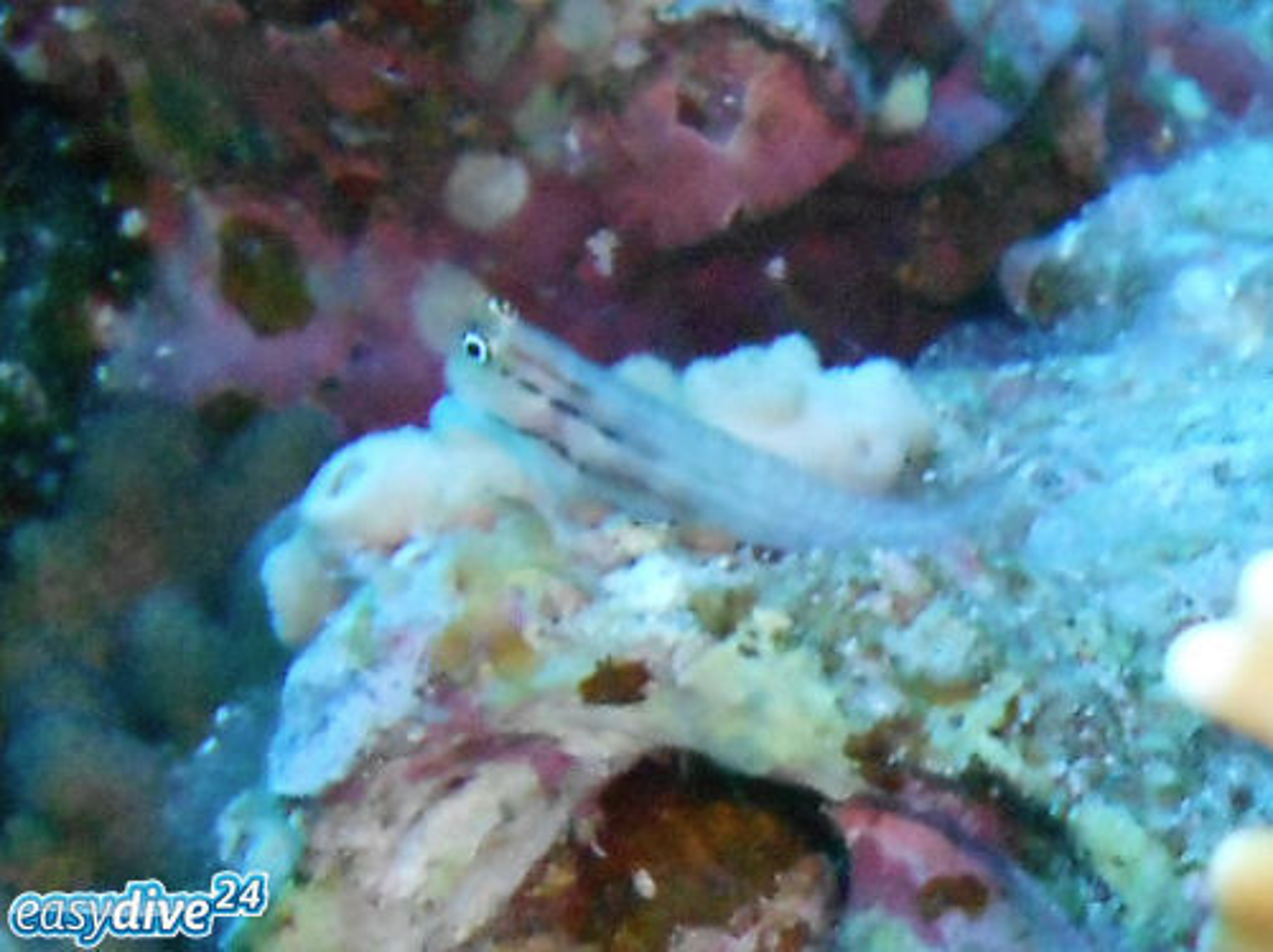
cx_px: 636
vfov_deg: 53.0
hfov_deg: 67.4
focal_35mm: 26
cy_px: 476
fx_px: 955
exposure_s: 1/30
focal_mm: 4.6
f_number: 8
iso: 640
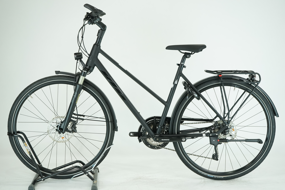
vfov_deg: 23.4
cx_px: 142
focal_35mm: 58
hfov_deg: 34.5
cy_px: 95
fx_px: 459
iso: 1600
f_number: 6.3
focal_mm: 58
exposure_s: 1/200
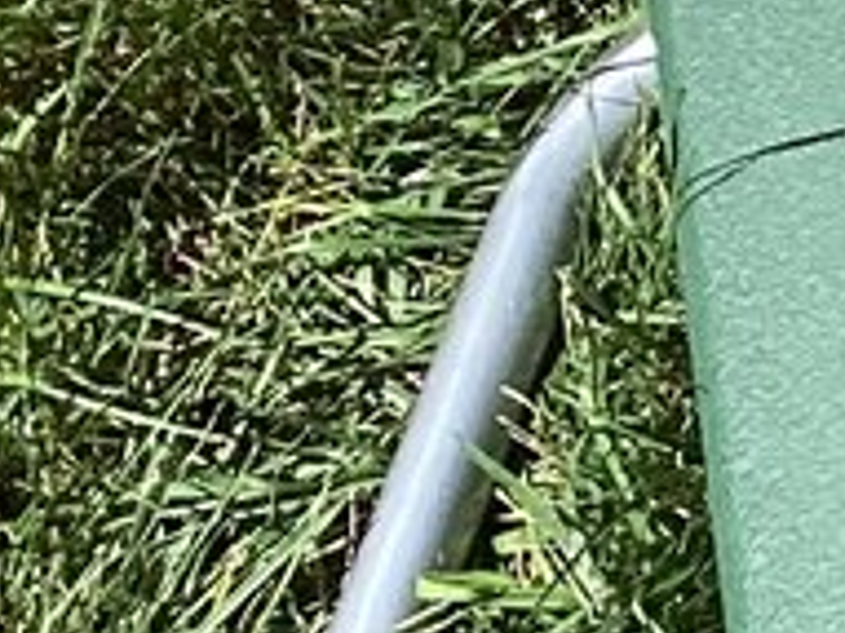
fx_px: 6001
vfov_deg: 5.9
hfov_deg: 7.3
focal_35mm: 246
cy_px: -728
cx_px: 2427
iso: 25
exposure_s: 1/1508
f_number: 2.4
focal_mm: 3.3
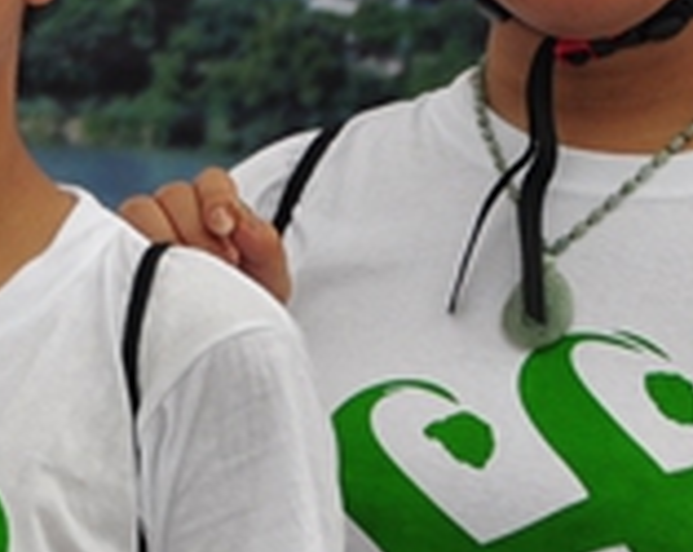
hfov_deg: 3.6
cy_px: -2
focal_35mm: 538
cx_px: -689
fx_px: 11022
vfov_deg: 2.9
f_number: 5.6
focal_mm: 75
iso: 200
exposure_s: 1/800
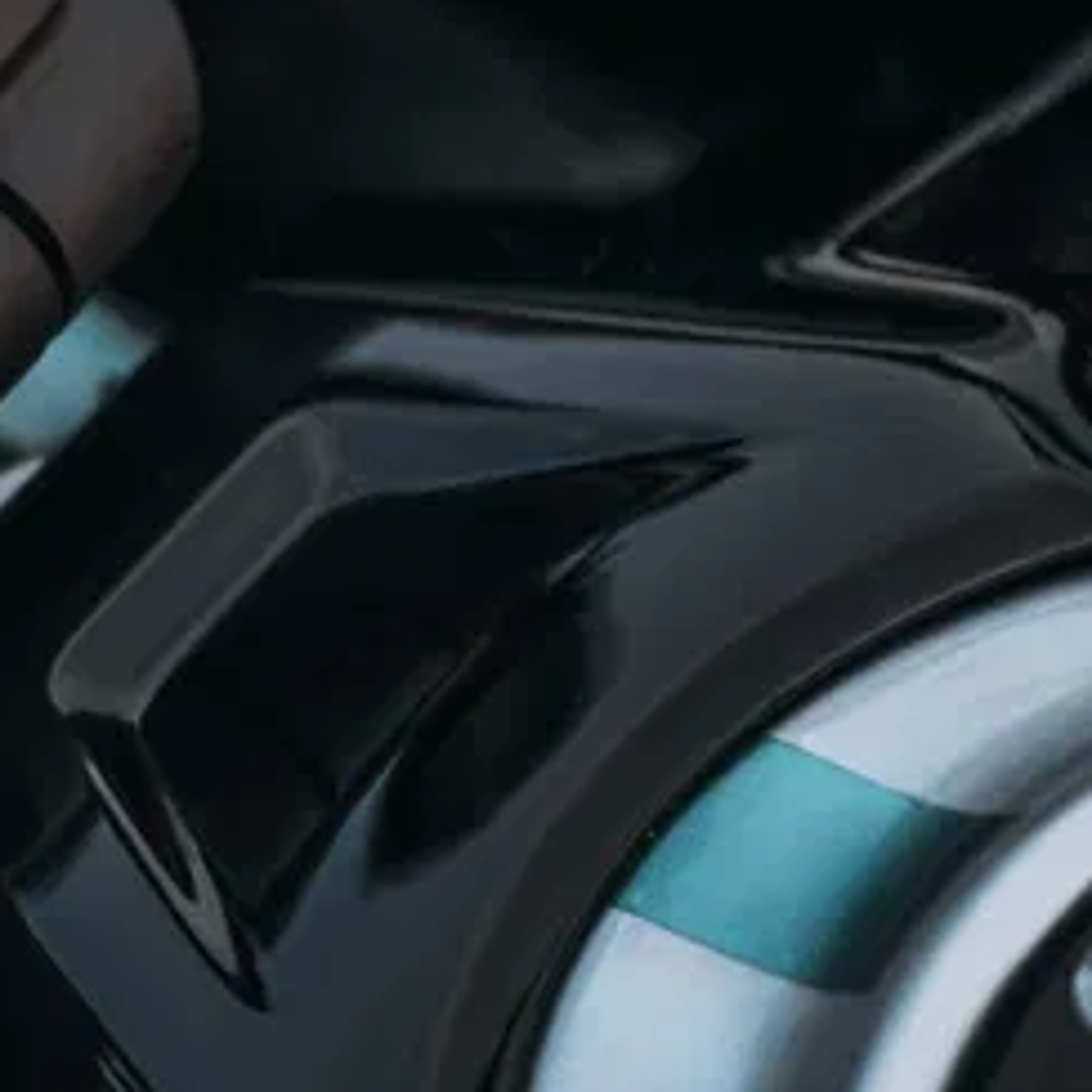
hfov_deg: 9.2
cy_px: -139
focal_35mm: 185
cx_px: -644
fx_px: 6603
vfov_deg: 9.4
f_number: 2.8
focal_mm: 59
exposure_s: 1/60
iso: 100
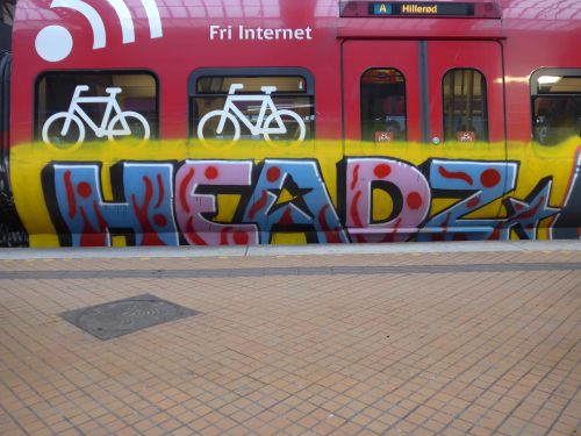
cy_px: 218
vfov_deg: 48.2
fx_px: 487
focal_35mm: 29
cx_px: 290
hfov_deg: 61.7
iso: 320
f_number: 2
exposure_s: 1/60
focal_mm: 6
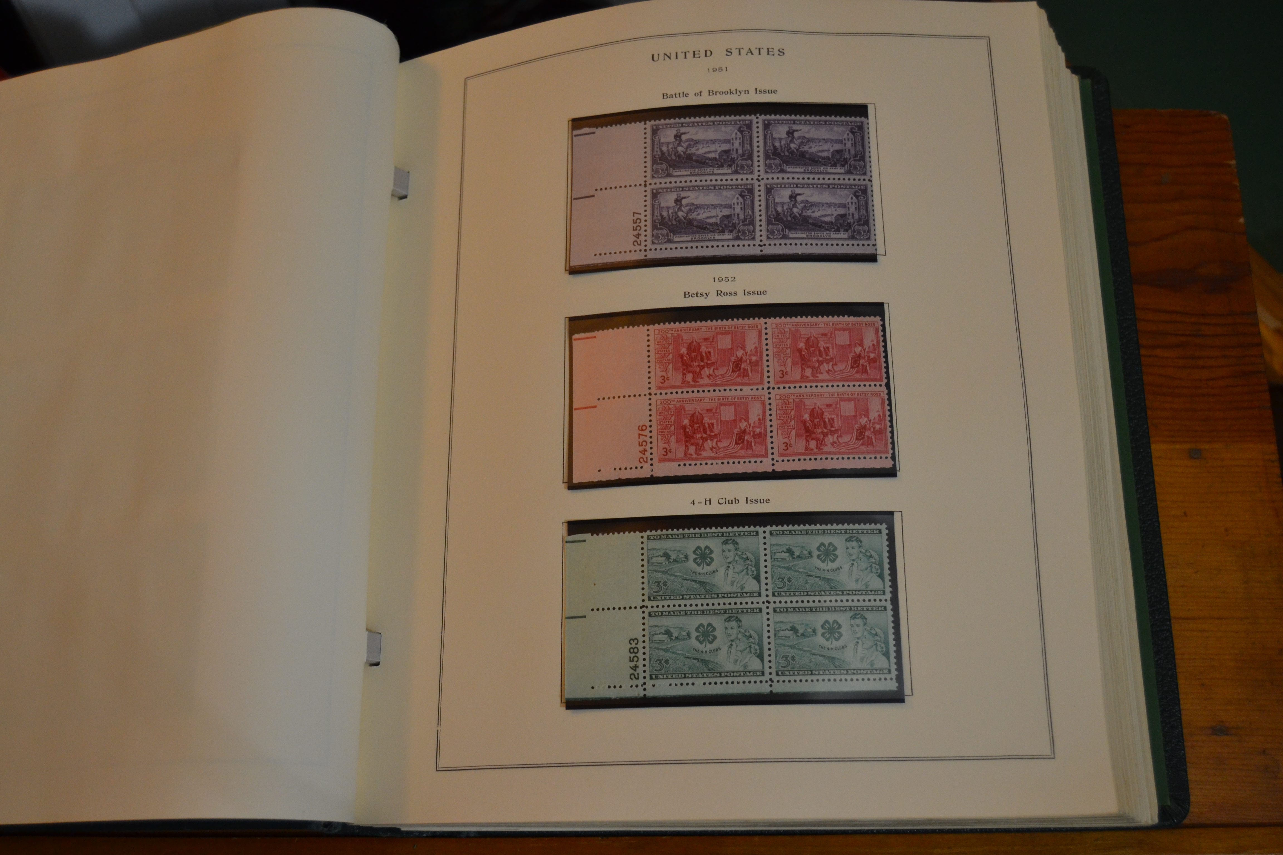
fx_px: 1390
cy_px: 428
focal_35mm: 39
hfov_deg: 49.6
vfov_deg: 34.2
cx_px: 642
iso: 900
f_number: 4
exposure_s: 1/60
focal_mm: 26
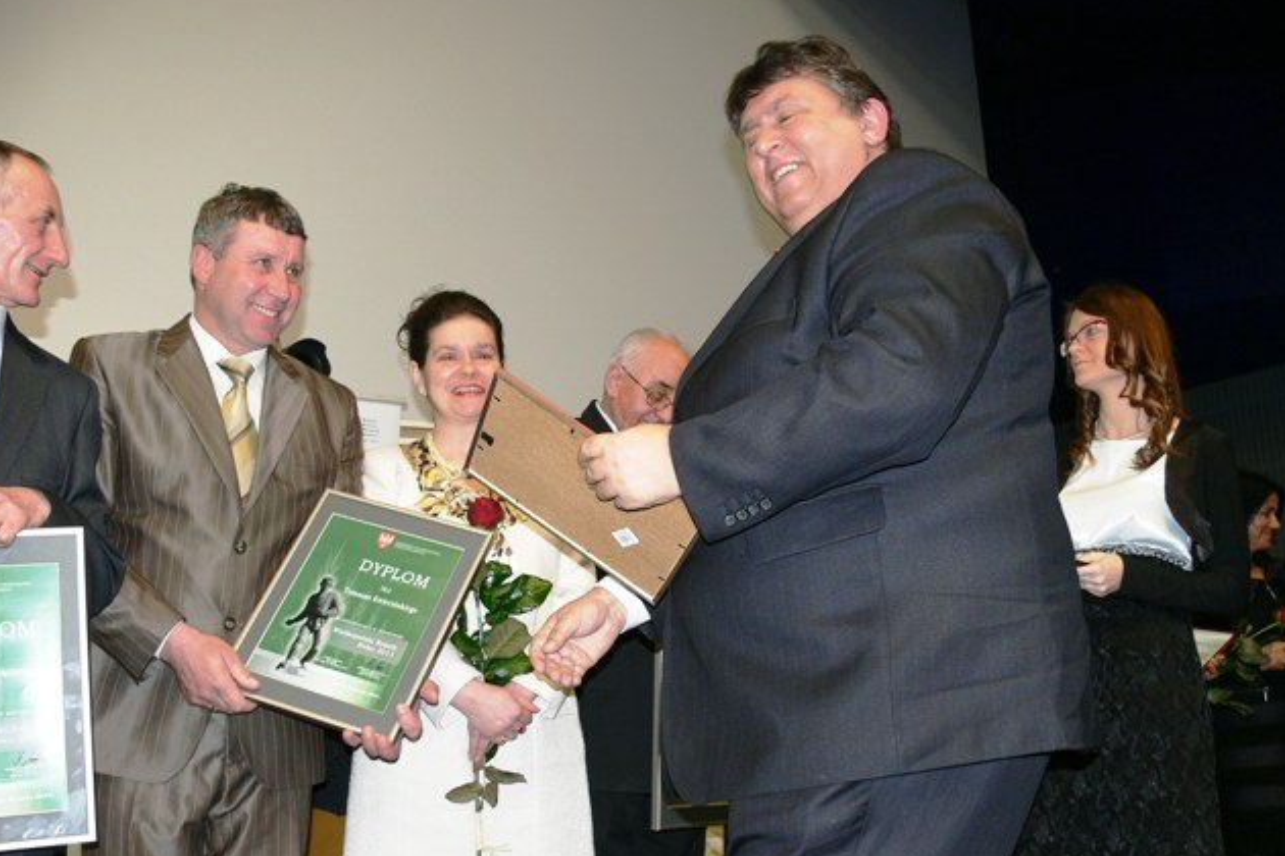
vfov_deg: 35.9
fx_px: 1321
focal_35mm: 37
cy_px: 475
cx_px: 642
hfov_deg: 51.9
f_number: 2.8
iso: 100
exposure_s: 1/30
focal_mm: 7.4
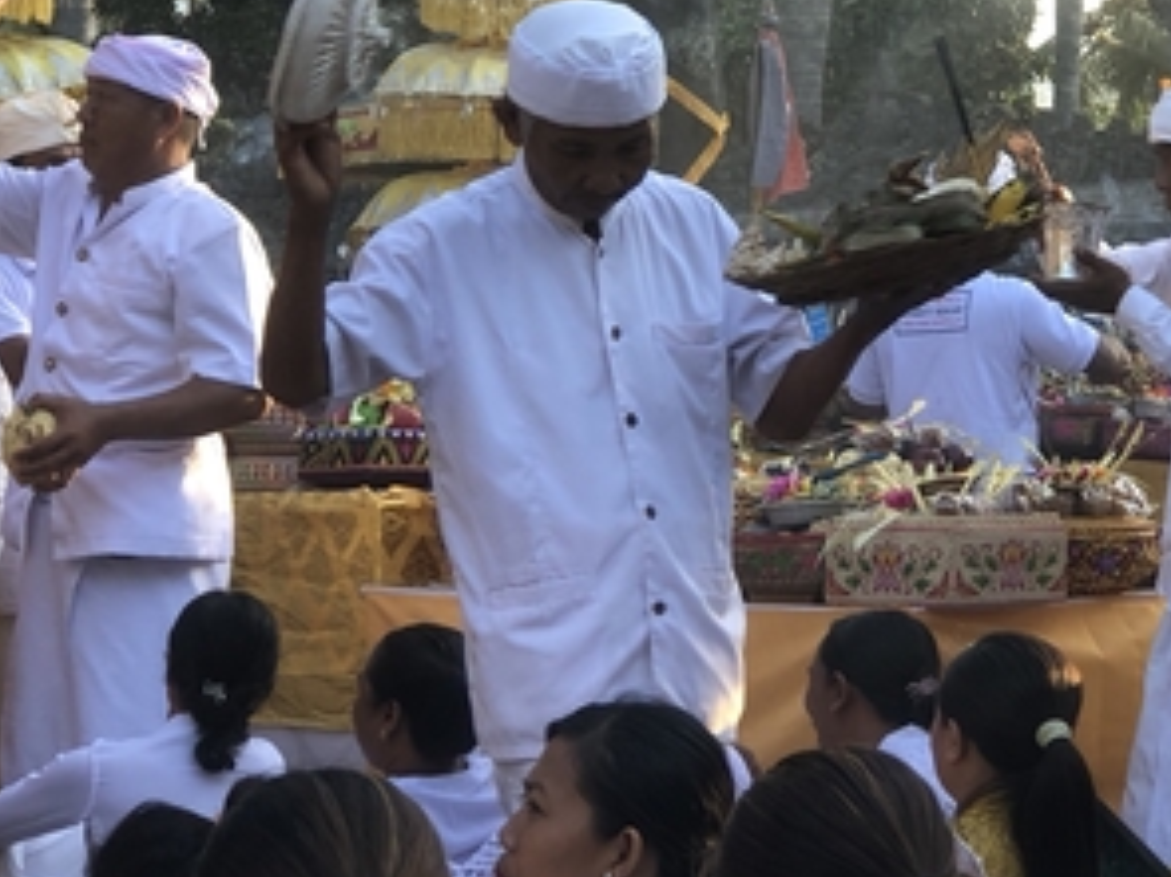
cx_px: 786
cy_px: 337
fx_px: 3922
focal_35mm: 116
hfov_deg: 16.9
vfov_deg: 12.8
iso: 64
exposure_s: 1/120
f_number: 2.8
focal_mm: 6.6
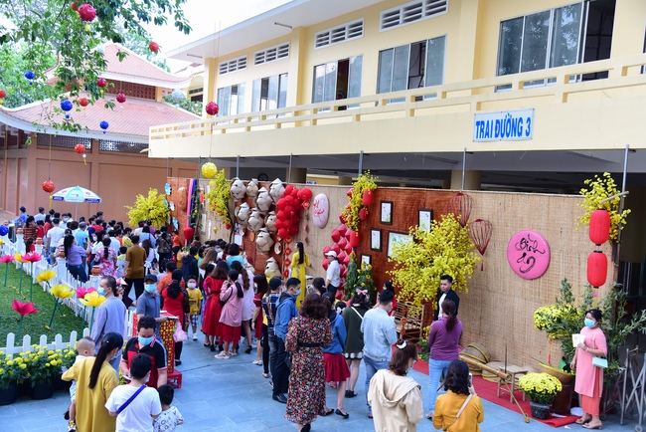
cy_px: 216
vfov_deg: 38.9
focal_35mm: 34
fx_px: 610
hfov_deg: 55.8
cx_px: 323
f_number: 5
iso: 800
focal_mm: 34
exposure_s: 1/50
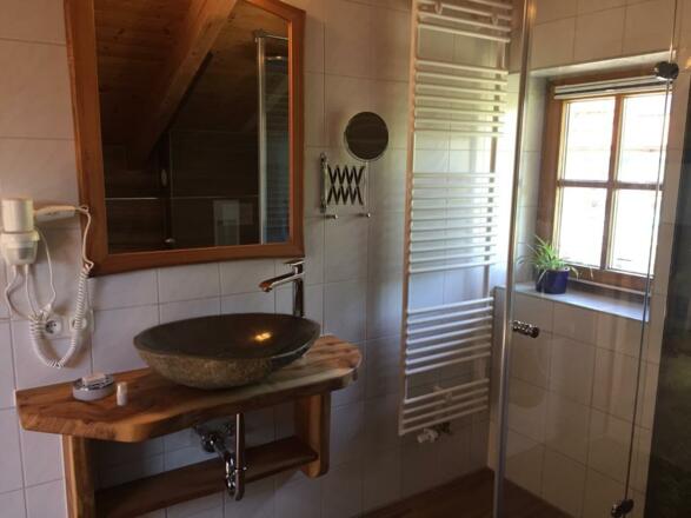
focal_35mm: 29
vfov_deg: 48.2
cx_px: 346
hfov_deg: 61.7
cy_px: 259
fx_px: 579
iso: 64
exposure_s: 1/33
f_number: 2.2
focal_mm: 4.15
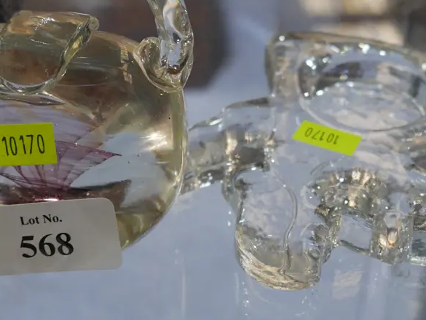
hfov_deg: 27.7
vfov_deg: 20.9
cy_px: 106
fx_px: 862
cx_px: 258
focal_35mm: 70
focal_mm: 20
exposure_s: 1/60
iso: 640
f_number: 4.5
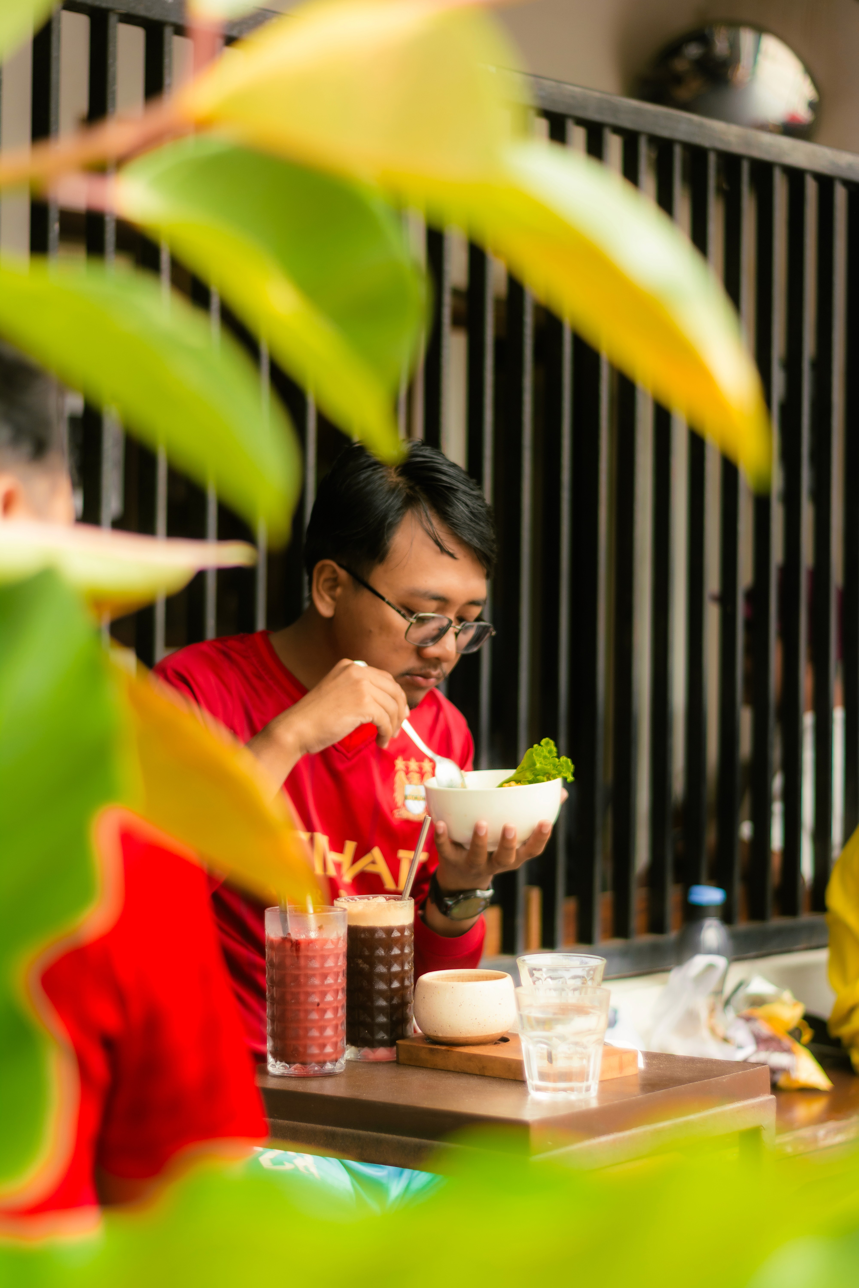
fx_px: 2684
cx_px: 430
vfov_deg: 27.0
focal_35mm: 75
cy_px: 644
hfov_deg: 18.2
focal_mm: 50
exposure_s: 1/500
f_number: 1.8
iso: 125
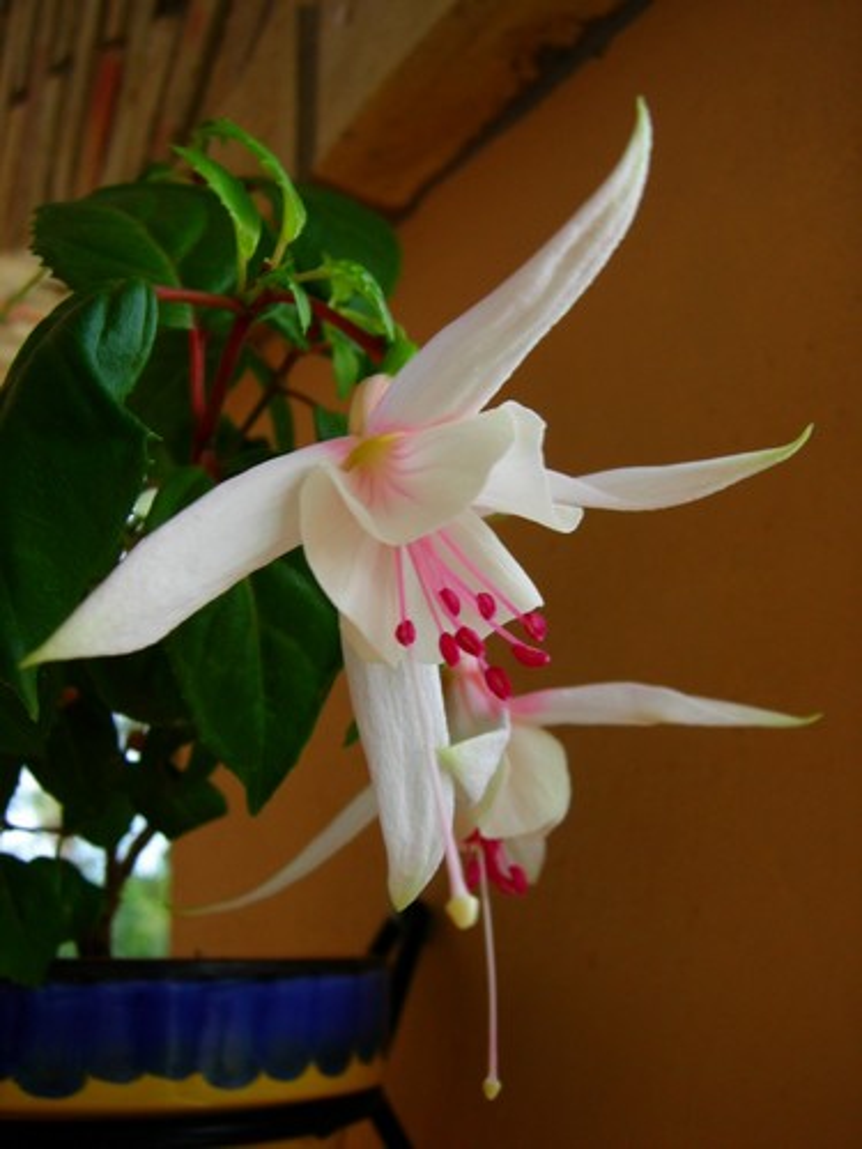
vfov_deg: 49.0
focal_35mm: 38
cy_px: 574
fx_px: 1262
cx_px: 431
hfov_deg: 37.7
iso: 64
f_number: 3.5
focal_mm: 8
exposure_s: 1/31.2
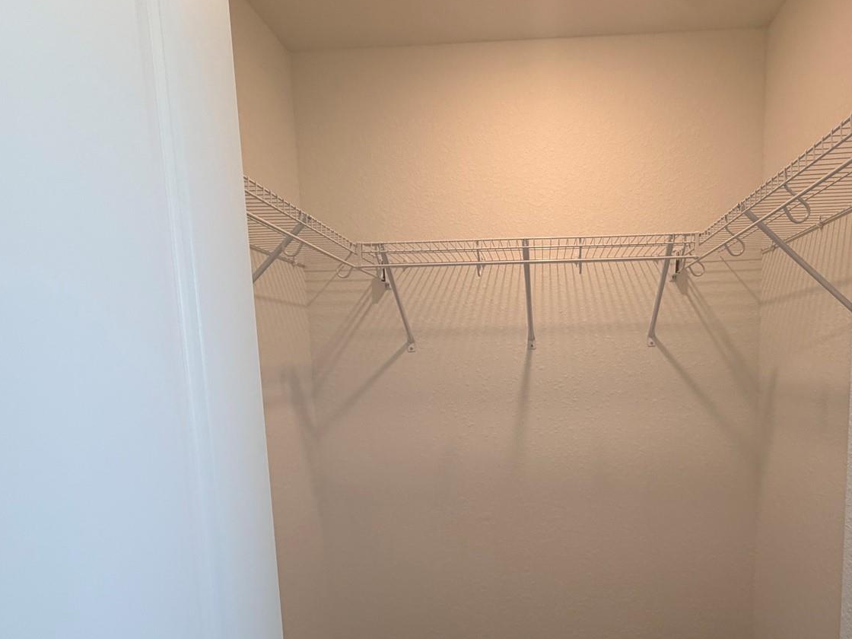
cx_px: 530
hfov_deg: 80.3
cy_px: 409
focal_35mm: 20
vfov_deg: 64.8
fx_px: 492
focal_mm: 2.22
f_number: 2.2
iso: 100
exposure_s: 1/120
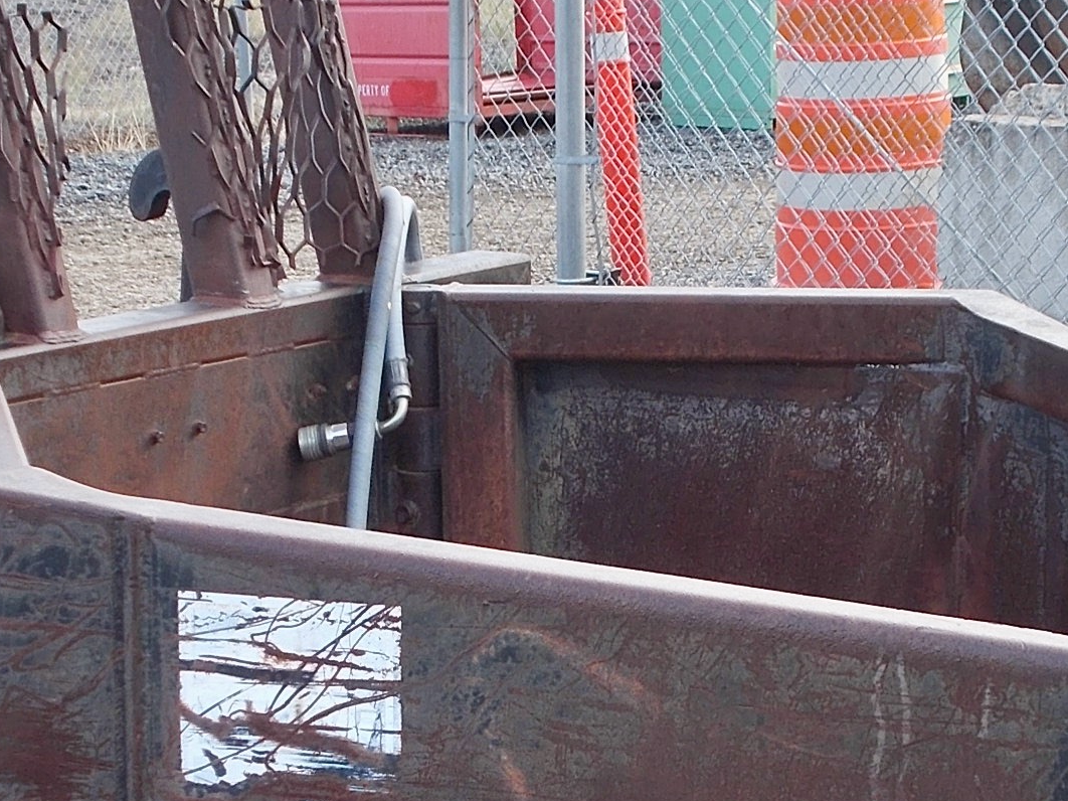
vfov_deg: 13.8
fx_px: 3301
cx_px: 570
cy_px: 626
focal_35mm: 107
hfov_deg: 18.4
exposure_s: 1/50
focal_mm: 9
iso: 80
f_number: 4.5
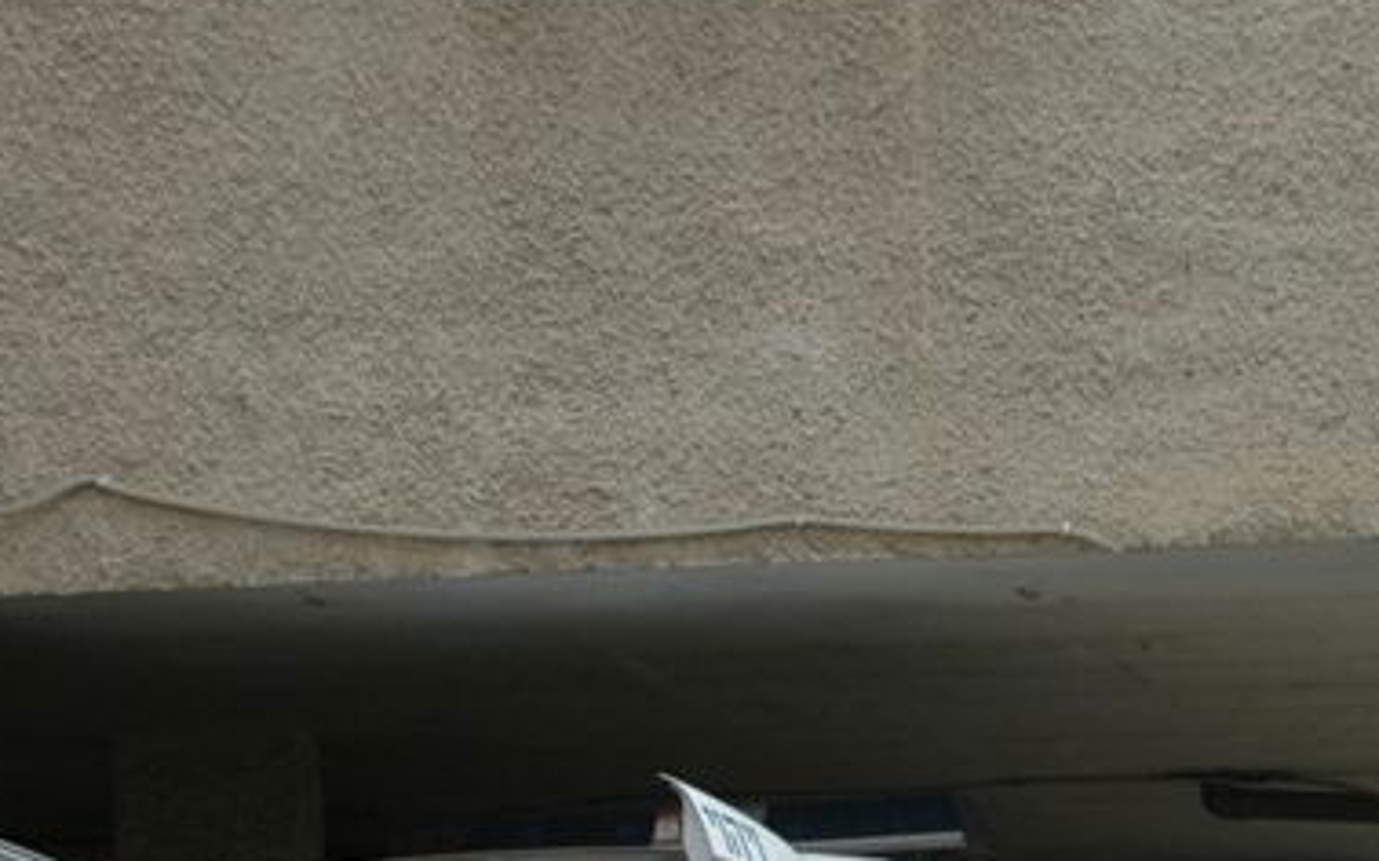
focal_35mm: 91
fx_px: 3419
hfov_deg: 21.4
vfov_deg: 14.0
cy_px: 1016
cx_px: 1580
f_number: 9
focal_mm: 22
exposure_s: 1/320
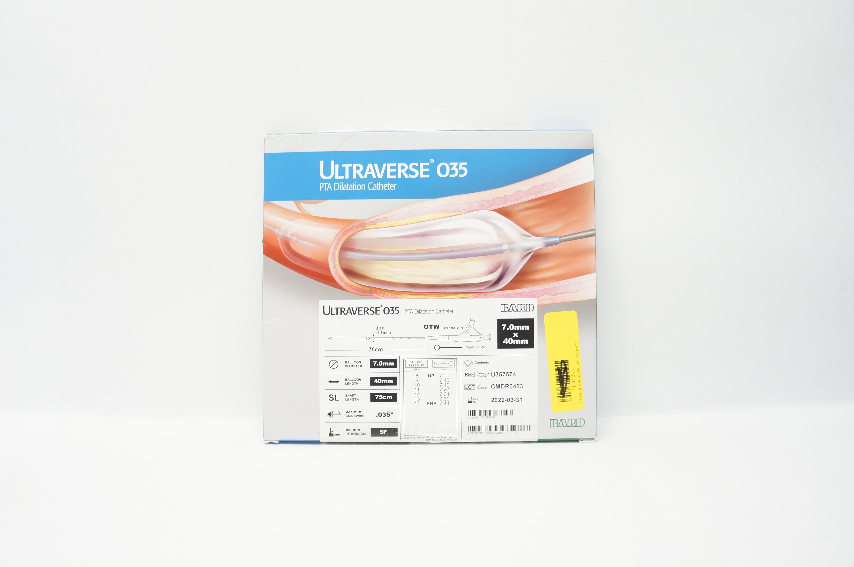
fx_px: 640
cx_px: 427
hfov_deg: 67.4
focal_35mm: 27
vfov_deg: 47.8
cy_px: 284
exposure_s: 1/80
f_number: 3.5
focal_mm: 18
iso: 400
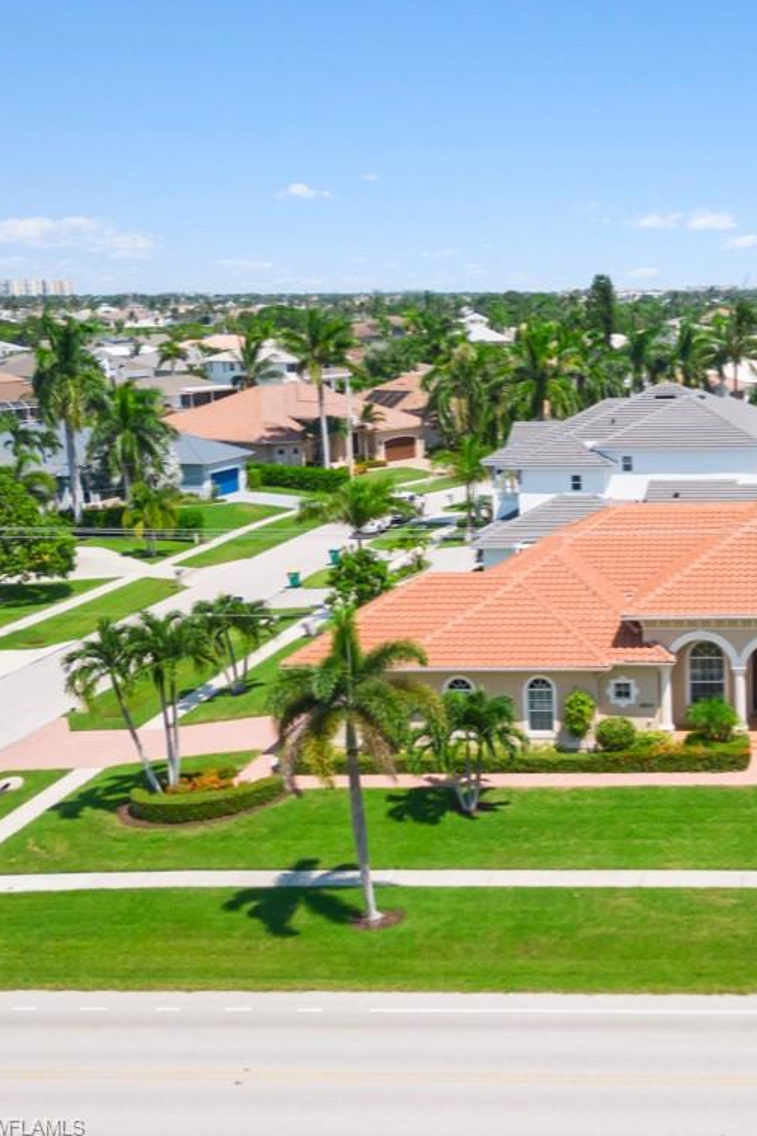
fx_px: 1073
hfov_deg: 35.4
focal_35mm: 34
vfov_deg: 55.8
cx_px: 745
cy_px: 560
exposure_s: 1/5000
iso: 100
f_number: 1.7
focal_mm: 6.72
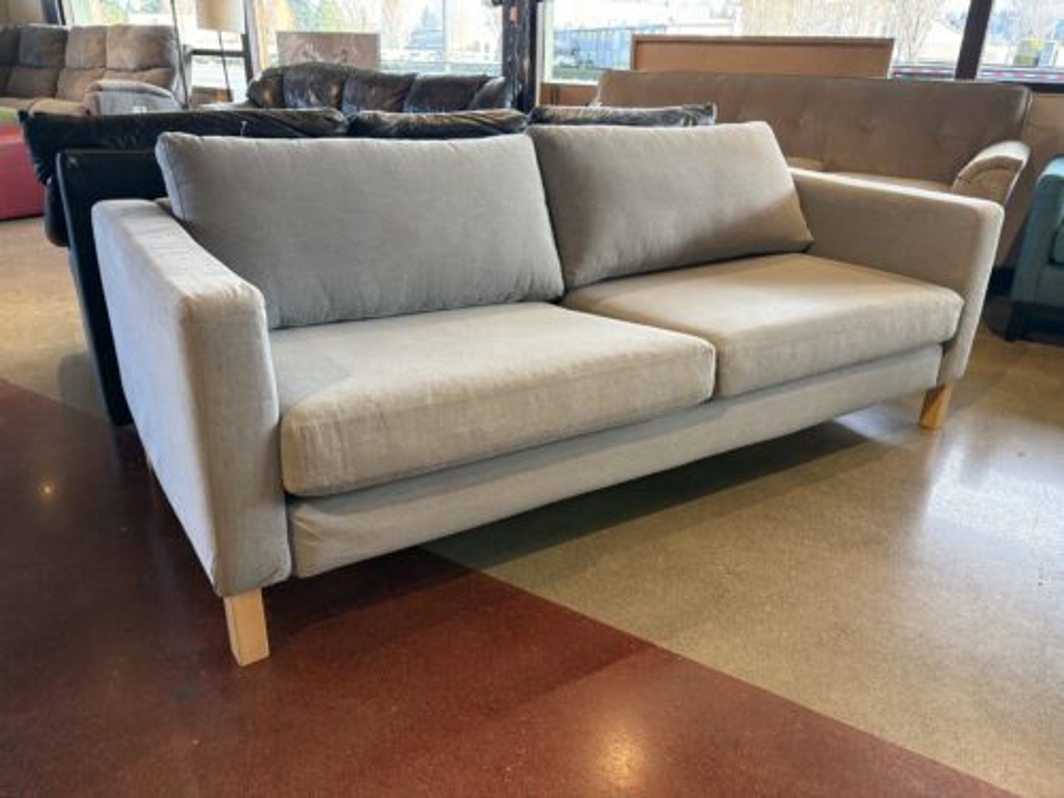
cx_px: 532
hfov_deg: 67.3
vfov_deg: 53.1
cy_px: 399
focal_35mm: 26
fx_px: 799
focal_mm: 5.96
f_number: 1.6
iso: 64
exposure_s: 1/60
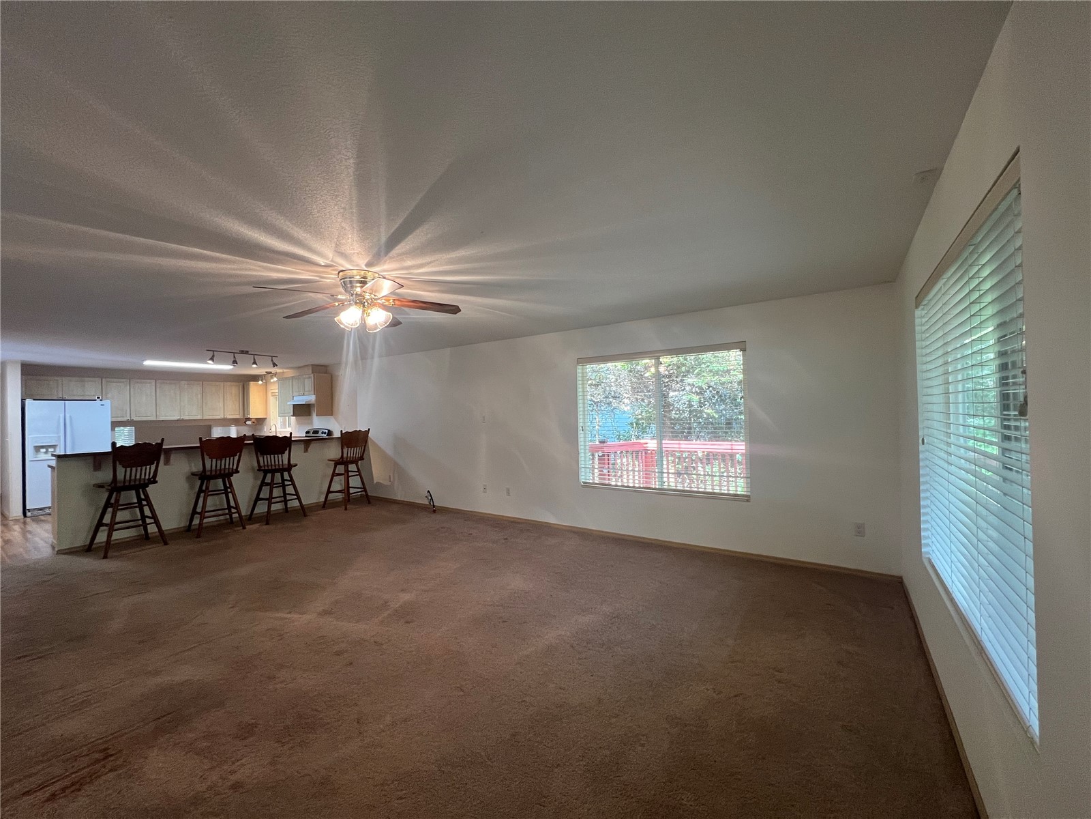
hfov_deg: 106.2
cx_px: 546
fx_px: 410
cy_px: 410
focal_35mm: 13
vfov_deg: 89.9
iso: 200
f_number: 1.8
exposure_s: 1/120
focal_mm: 1.57
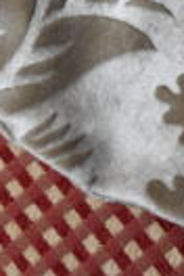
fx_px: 1846
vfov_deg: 8.3
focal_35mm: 241
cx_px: 187
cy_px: -156
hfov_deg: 5.7
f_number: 4.5
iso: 4500
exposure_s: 1/60
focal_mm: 45
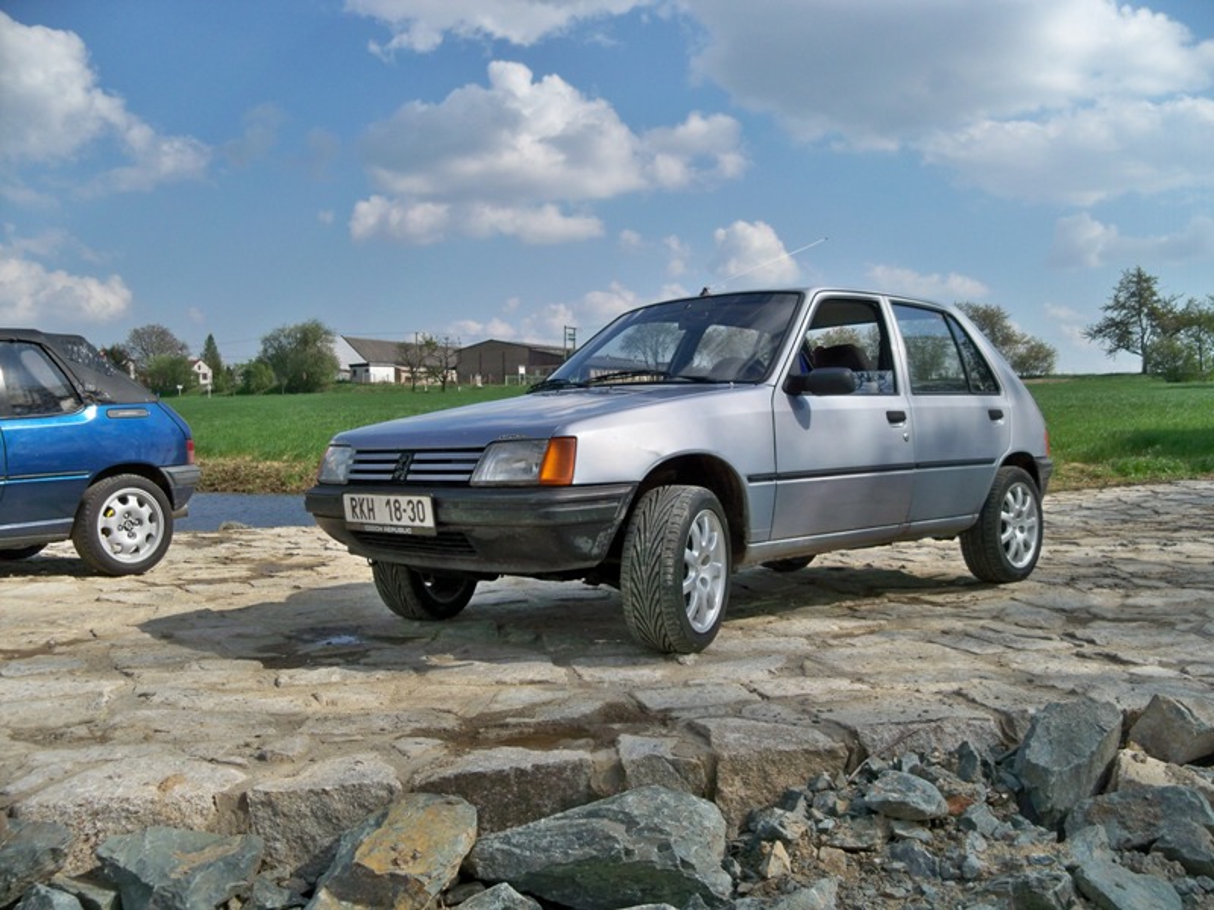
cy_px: 455
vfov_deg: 40.7
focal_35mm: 35
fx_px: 1227
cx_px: 607
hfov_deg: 52.6
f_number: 3.5
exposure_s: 1/1000
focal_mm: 6.2
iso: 80
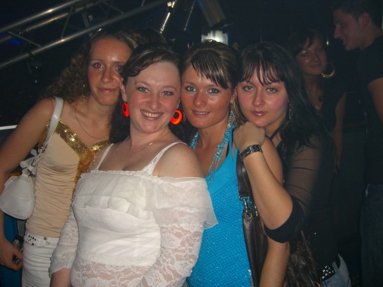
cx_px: 192
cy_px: 144
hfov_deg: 49.0
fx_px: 420
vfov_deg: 37.7
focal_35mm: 38
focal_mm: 7.9
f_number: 2.8
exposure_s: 1/60
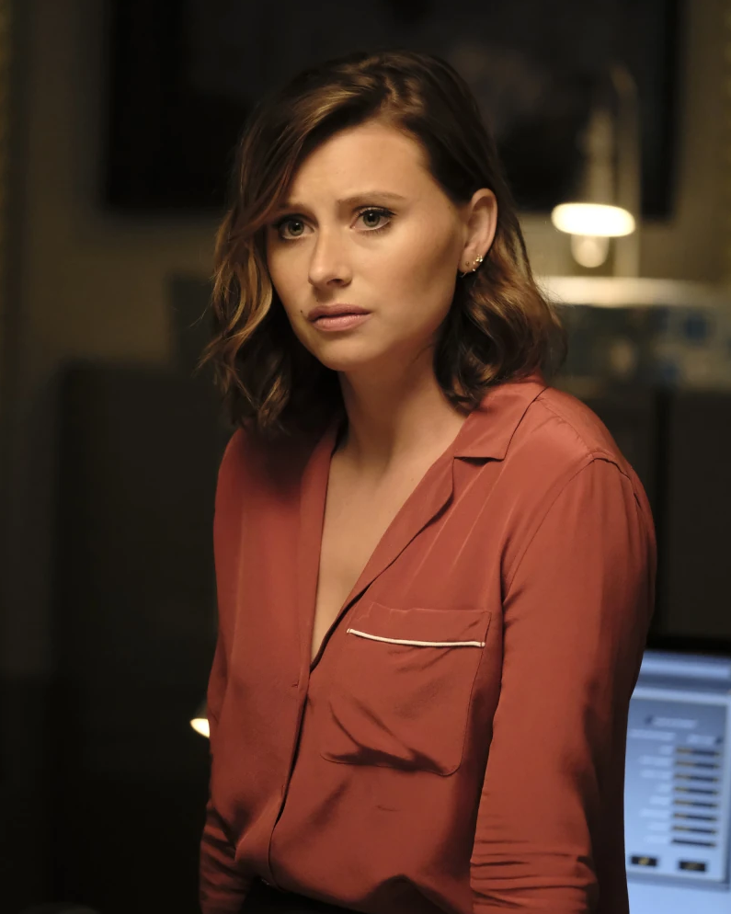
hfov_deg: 6.5
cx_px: 366
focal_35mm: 238
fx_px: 6437
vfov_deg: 8.1
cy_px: 423
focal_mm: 140
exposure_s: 1/125
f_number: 2.8
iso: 6400
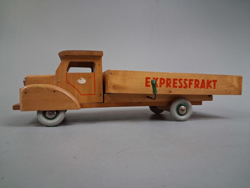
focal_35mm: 27
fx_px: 195
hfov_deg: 65.3
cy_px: 94
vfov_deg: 51.4
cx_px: 125
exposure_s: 1/50
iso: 250
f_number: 1.8
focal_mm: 4
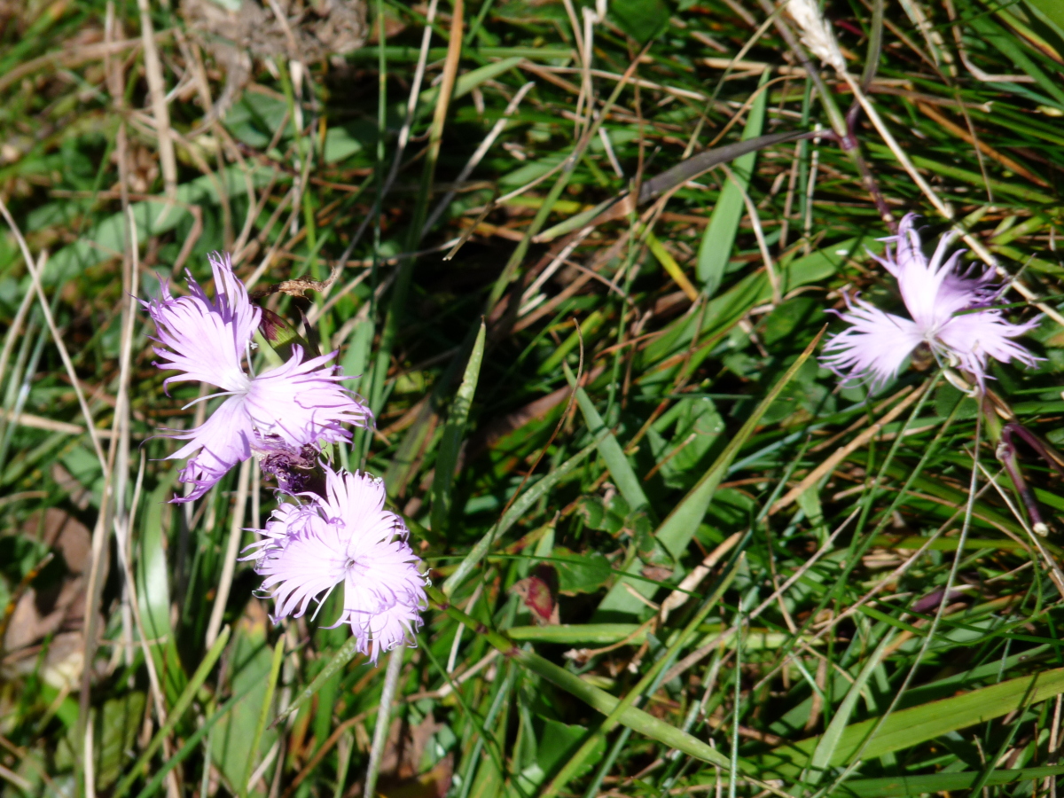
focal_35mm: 459
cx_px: 532
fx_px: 14108
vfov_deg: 3.2
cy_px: 399
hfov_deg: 4.3
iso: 100
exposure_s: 1/500
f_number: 5.6
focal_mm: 81.6
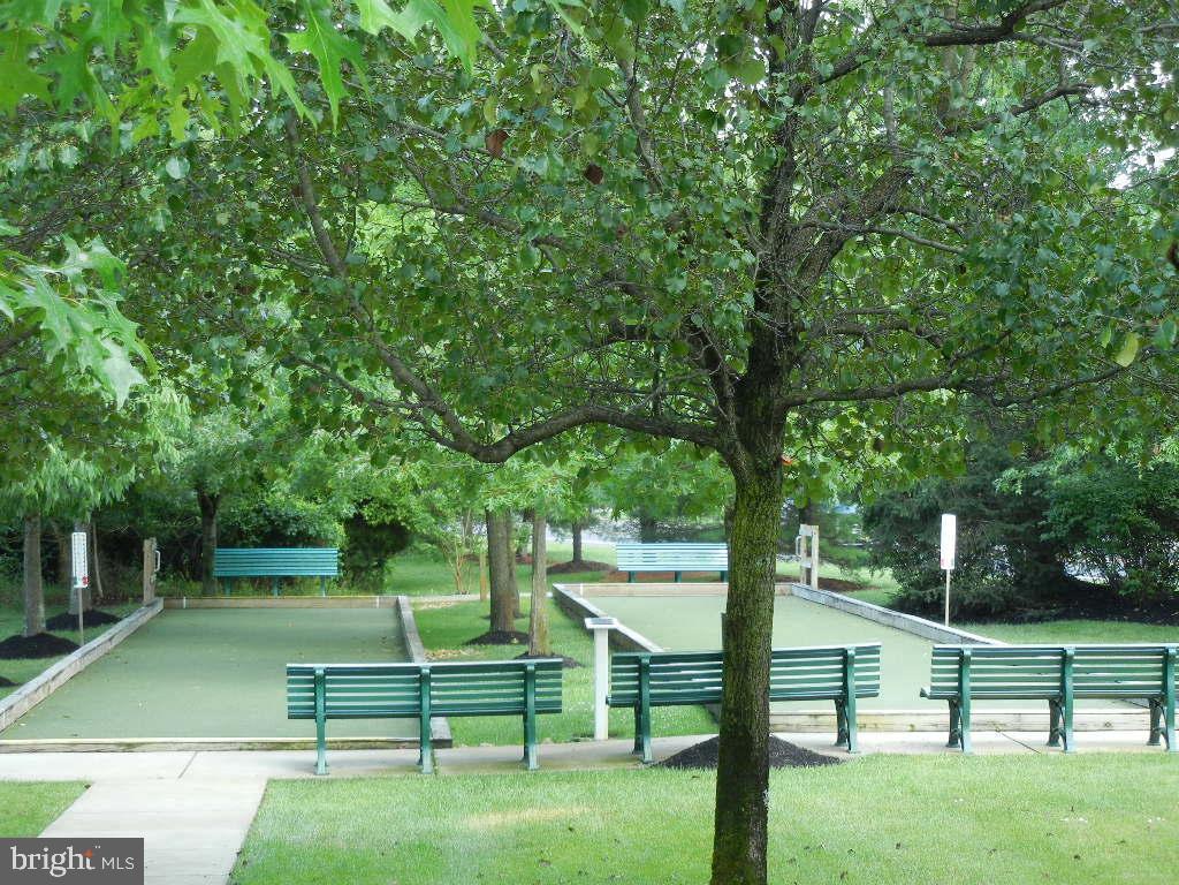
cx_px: 590
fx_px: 3031
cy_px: 442
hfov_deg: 22.0
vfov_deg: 16.6
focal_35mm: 89
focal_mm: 16
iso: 160
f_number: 4.4
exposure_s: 1/78.6
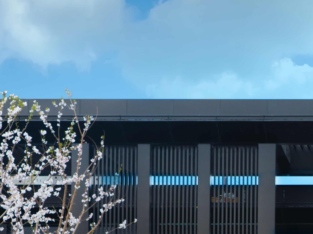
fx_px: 1465
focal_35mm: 162
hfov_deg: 12.0
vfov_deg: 9.0
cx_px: 365
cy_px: 325
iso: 100
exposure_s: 1/125
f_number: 6.3
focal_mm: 48
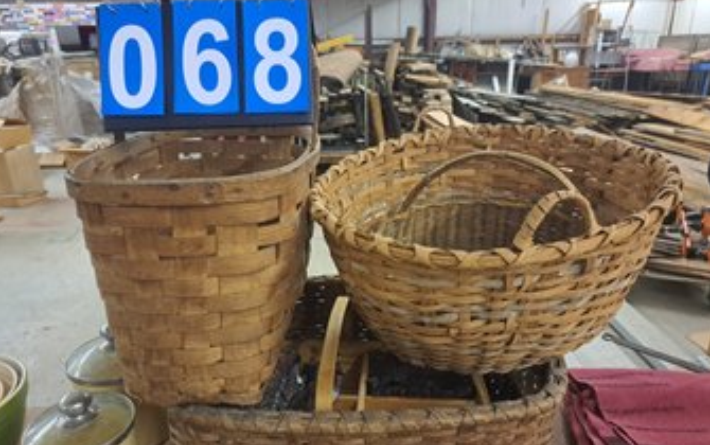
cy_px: 255
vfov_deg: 47.5
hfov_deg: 70.4
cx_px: 353
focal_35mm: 26
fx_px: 504
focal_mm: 5.23
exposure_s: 1/24
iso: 500
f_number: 1.8
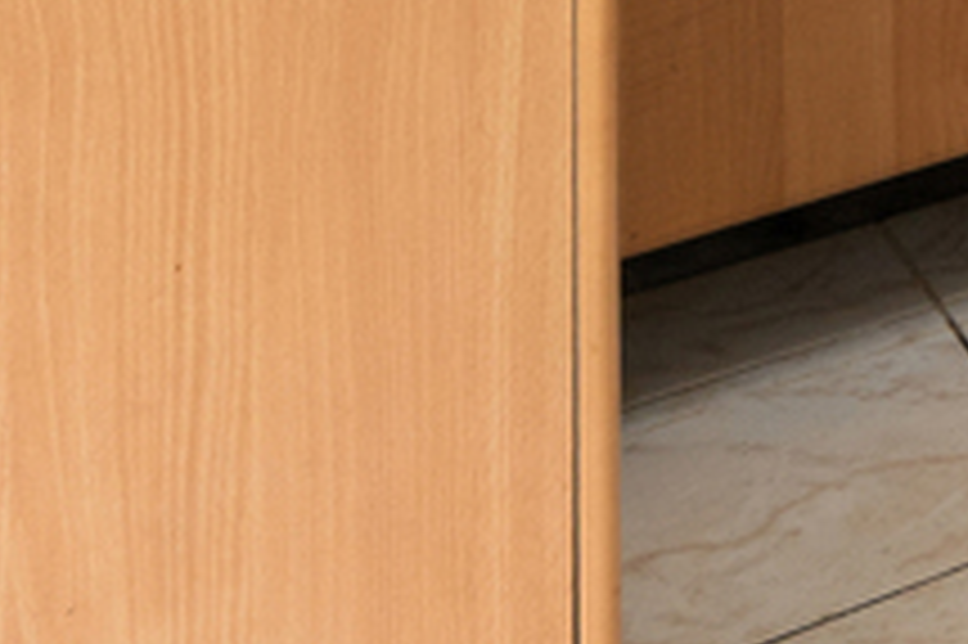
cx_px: 2391
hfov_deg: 13.8
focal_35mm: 100
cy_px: -1365
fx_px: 2687
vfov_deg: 9.9
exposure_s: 1/8
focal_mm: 14
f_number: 11
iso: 250
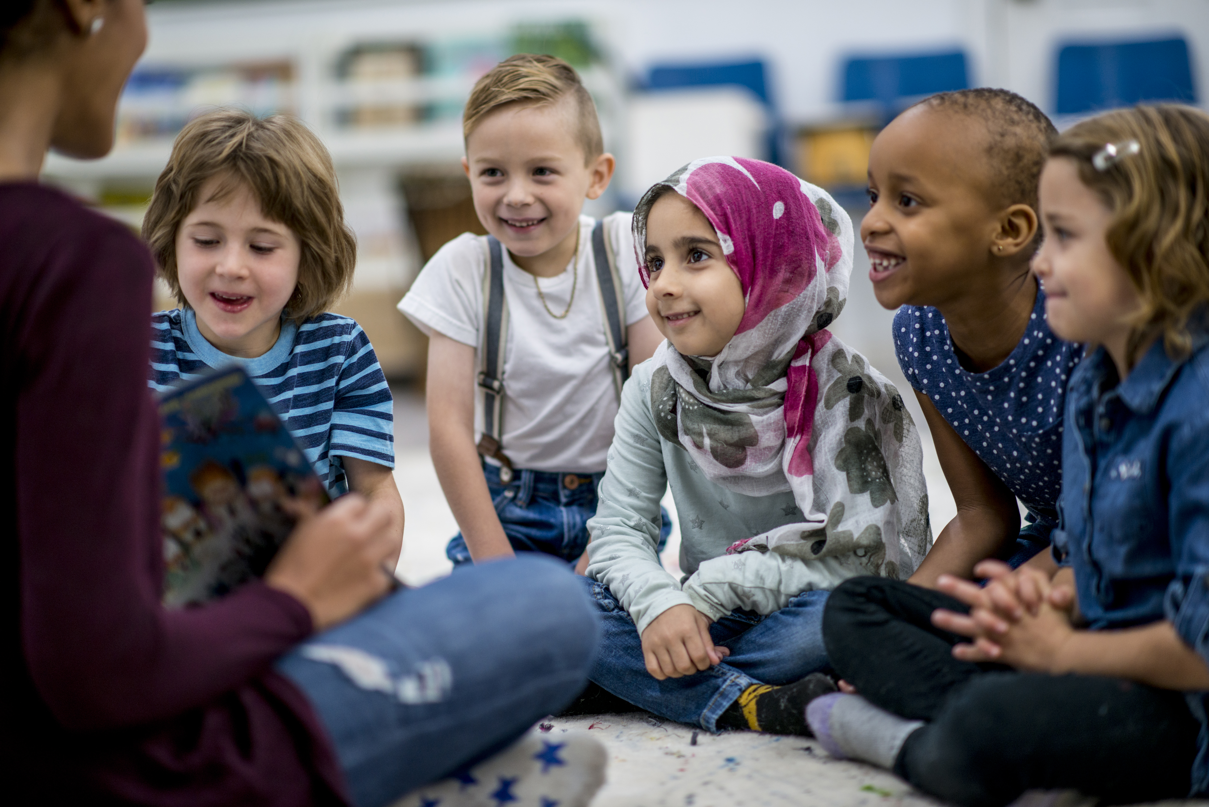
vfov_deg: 16.1
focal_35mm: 85
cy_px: 404
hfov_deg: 23.9
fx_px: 2855
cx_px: 604
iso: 250
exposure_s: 1/320
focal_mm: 85
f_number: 1.4
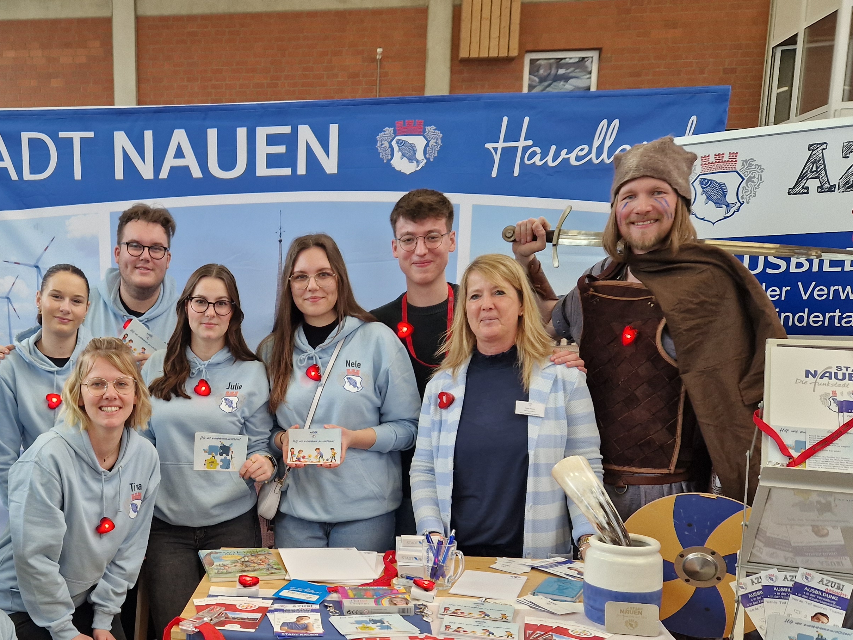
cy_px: 466
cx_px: 221
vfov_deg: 37.0
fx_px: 936
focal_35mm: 38
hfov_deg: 47.3
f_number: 1.8
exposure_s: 1/180
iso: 125
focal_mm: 5.4
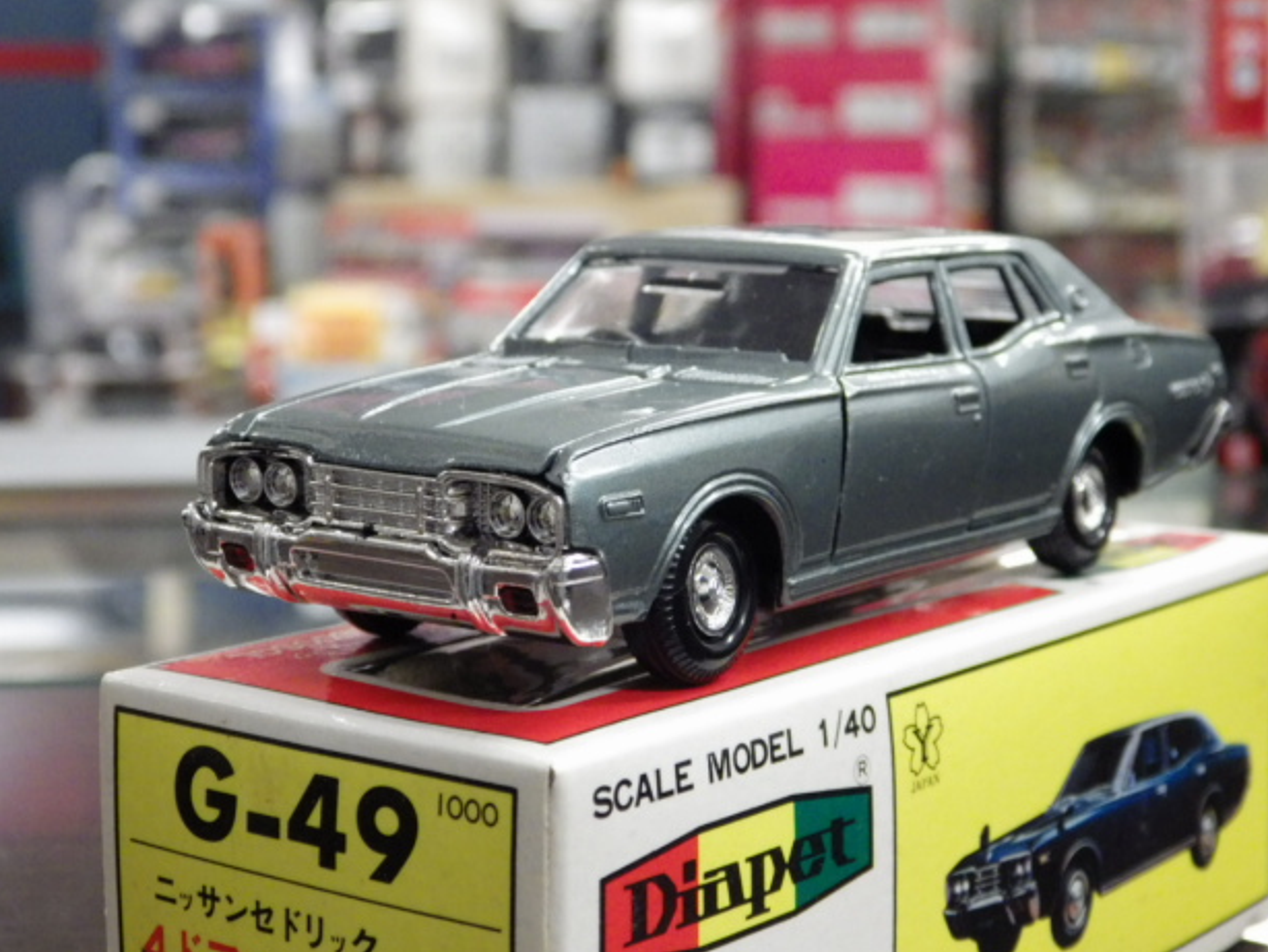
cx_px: 655
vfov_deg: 19.9
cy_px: 487
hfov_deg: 26.3
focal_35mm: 74
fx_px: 2712
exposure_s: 1/40
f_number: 4.2
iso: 800
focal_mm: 12.8
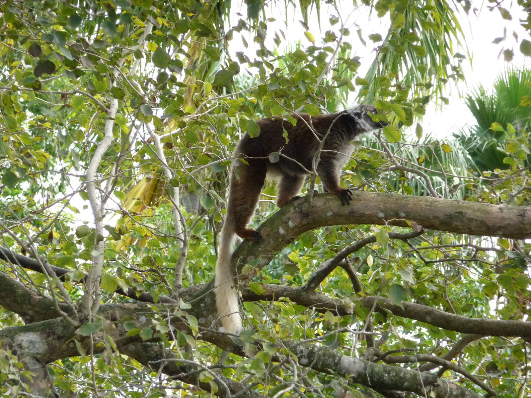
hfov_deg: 7.1
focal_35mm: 280
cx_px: 266
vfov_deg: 5.3
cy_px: 199
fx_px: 4295
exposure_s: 1/320
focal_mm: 47
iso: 400
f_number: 4.9
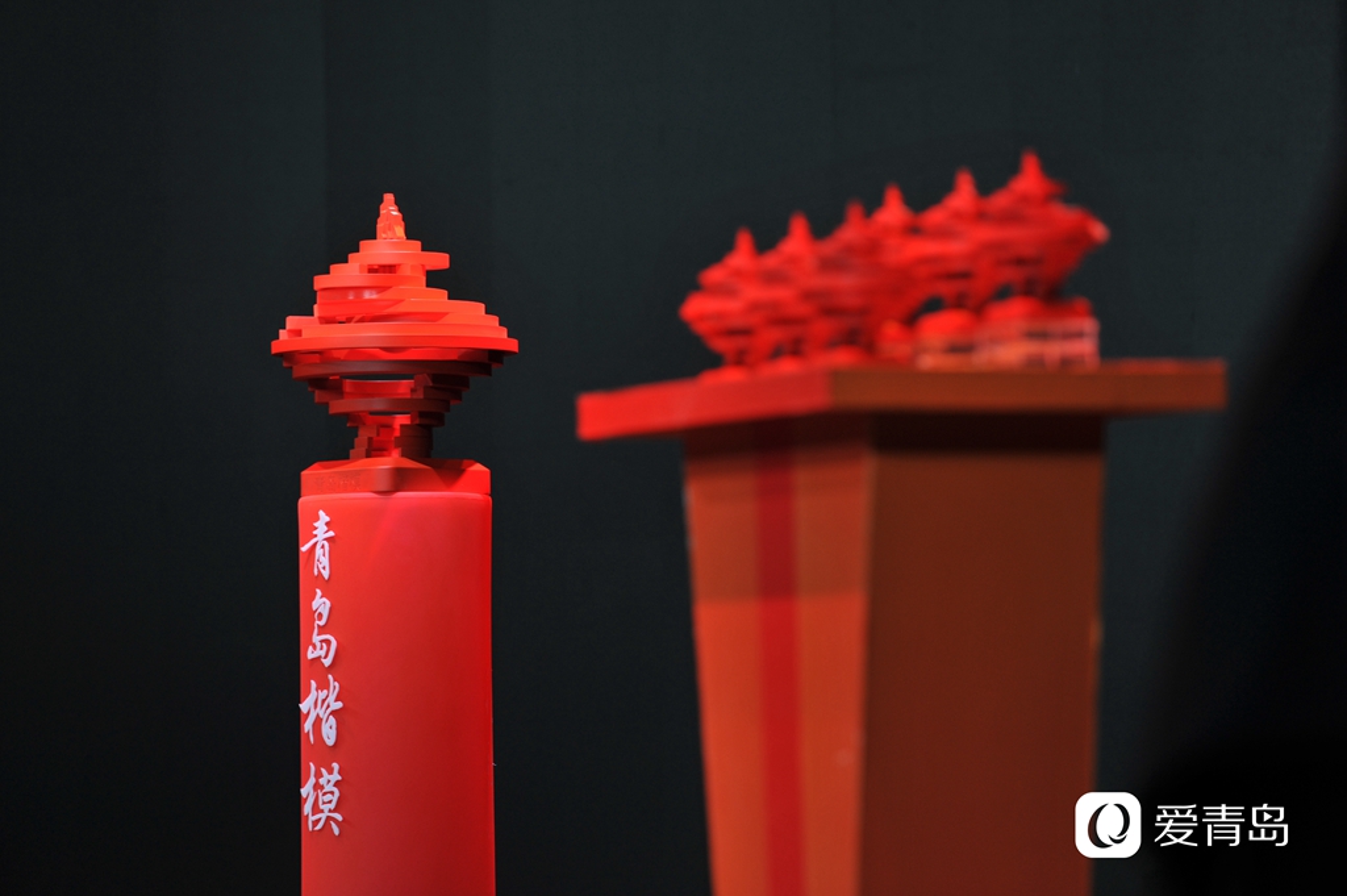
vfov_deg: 8.1
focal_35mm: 170
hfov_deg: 12.1
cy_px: 448
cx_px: 674
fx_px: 6356
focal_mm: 170
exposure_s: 1/320
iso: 500
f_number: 3.5
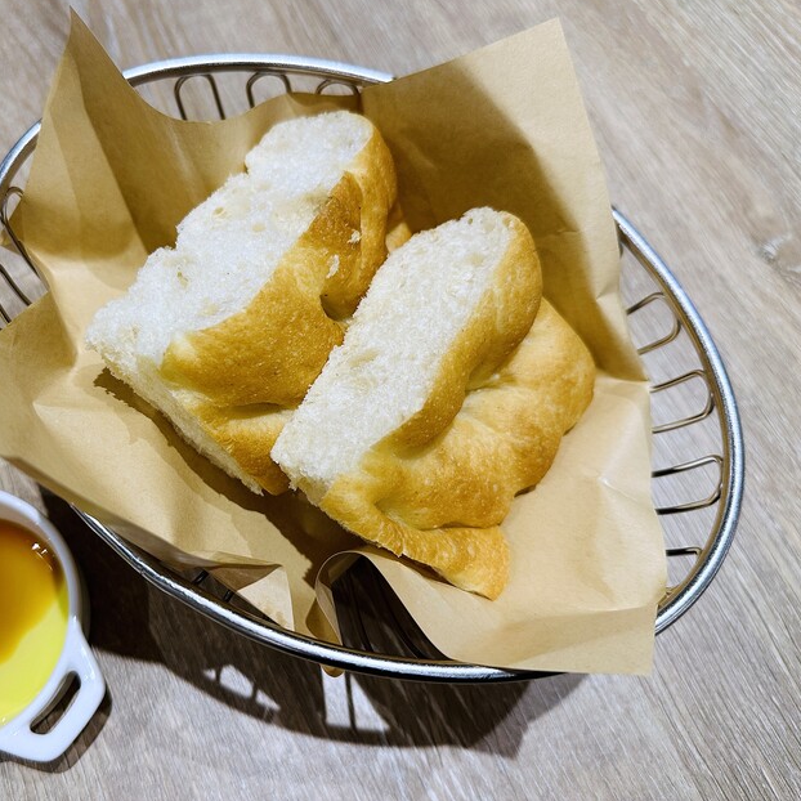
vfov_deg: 55.6
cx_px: 278
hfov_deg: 54.7
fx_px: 759
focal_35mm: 29
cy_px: 393
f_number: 1.78
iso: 125
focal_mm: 6.86
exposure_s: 1/120
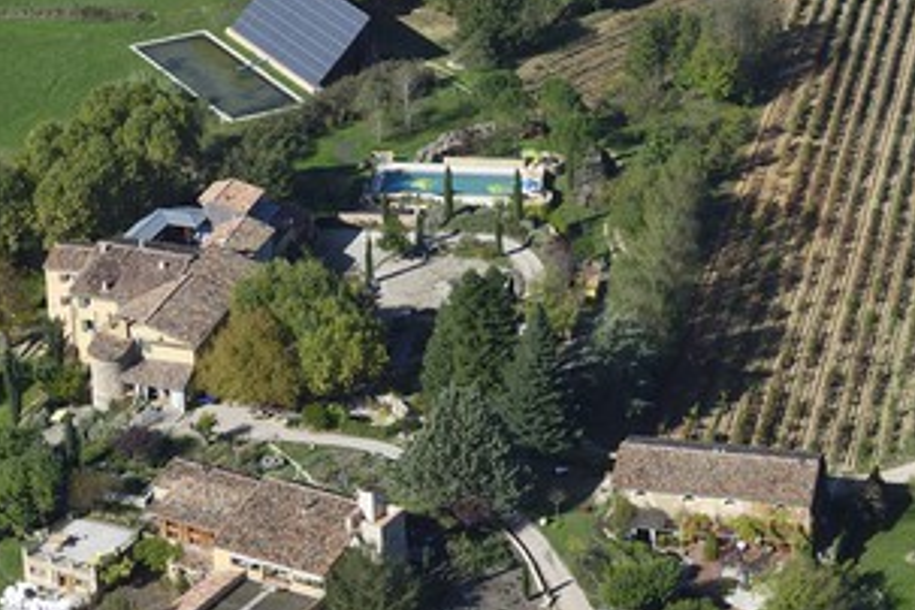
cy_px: 281
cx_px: 574
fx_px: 2465
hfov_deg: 21.0
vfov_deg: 14.1
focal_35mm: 97
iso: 400
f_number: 7.1
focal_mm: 70
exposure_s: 1/1250
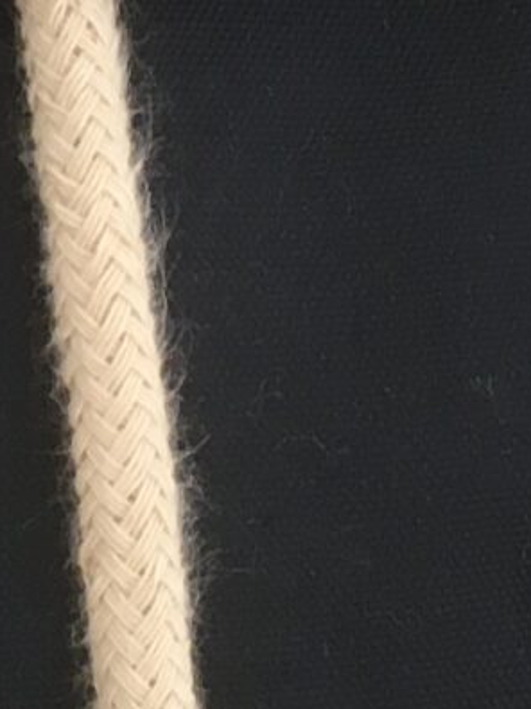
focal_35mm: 188
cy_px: 144
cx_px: -161
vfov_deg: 10.5
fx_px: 3847
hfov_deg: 7.8
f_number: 2.2
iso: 32
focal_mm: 4.15
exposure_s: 1/33
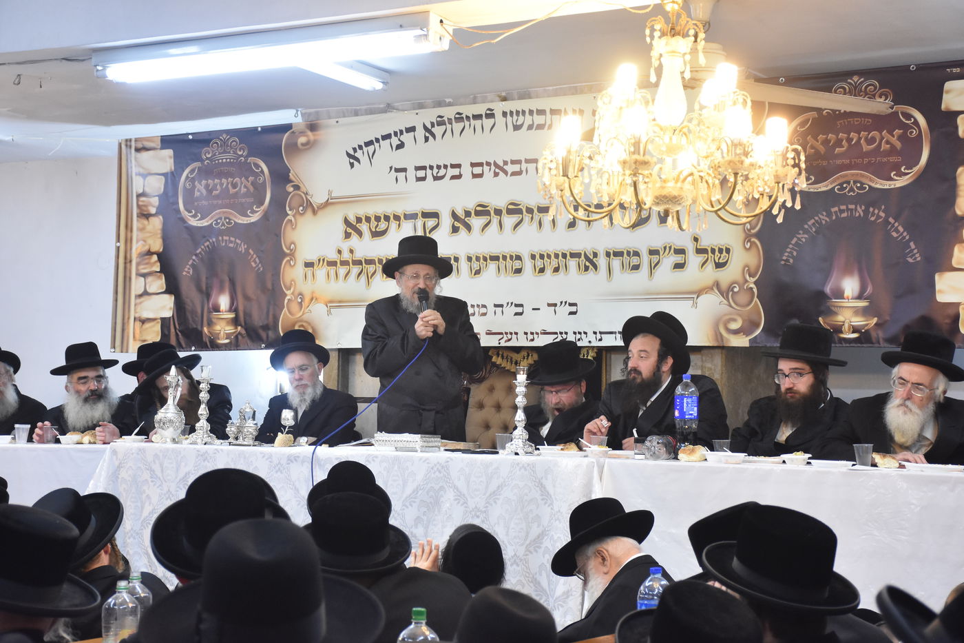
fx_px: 1687
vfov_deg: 21.6
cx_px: 482
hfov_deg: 31.9
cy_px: 322
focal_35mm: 63
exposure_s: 1/100
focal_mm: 42
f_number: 5.6
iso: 2000
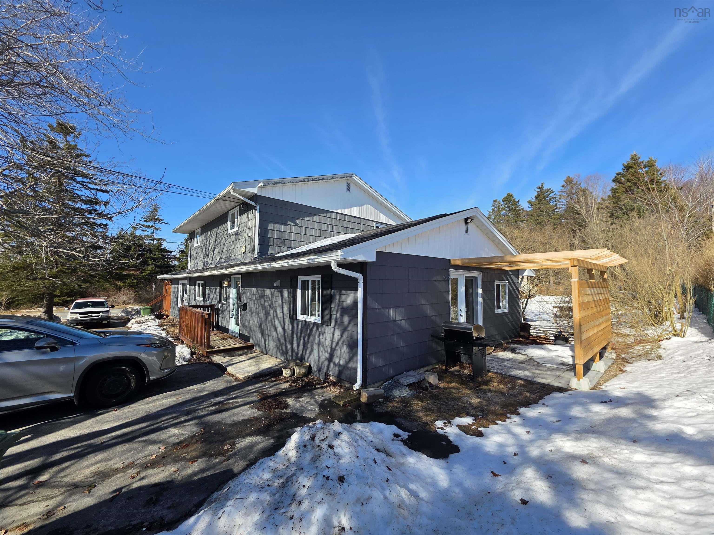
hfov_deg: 106.2
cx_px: 357
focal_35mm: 13
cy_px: 268
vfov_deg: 89.9
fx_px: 268
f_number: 1.9
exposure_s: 1/1505
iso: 40
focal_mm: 2.2
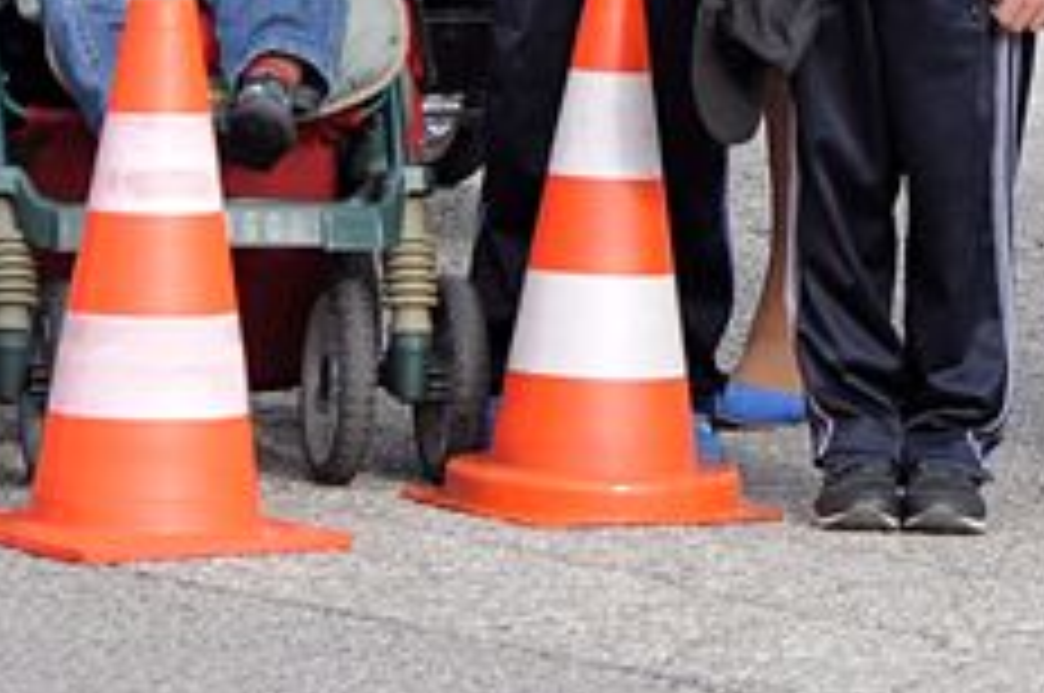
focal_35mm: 413
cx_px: 824
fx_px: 11955
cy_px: -533
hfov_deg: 5.0
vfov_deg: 3.3
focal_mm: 75
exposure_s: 1/800
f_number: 7.1
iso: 500
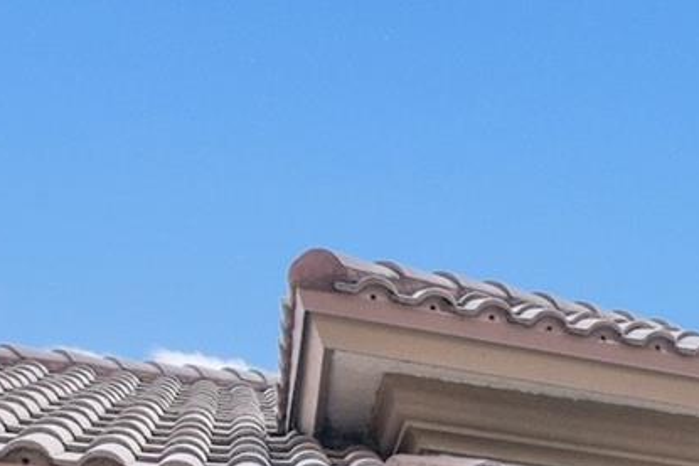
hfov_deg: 21.9
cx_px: 1006
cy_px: 974
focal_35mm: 79
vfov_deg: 14.1
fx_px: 1534
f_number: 8
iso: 200
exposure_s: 1/500
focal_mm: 16
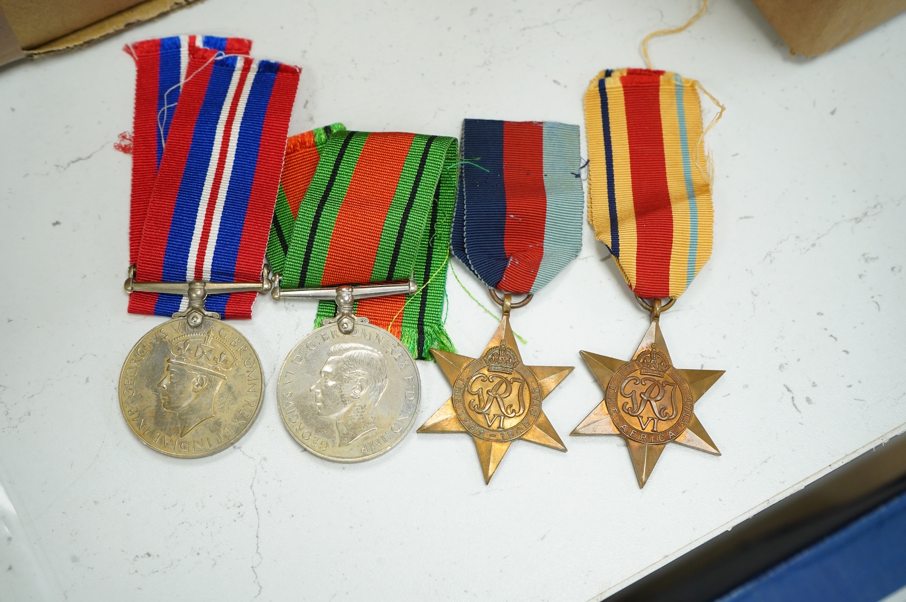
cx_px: 453
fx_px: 1081
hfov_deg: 45.5
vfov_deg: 31.1
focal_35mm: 43
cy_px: 301
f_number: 8
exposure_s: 1/125
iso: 2500
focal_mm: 43
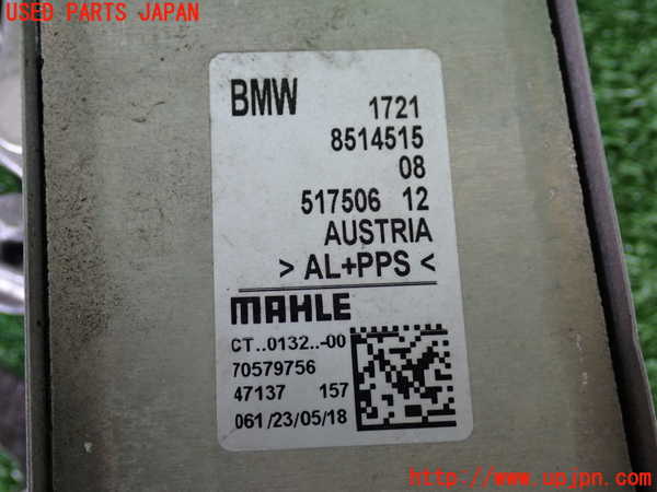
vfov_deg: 30.9
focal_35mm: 47
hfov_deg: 40.4
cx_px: 328
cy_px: 246
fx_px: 892
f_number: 3.1
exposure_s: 1/50
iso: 250
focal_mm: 8.4
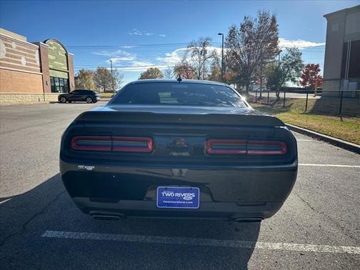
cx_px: 180
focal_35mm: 24
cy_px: 135
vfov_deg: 56.8
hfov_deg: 71.6
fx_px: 250
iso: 80
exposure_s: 1/3247
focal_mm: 6.86
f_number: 1.78
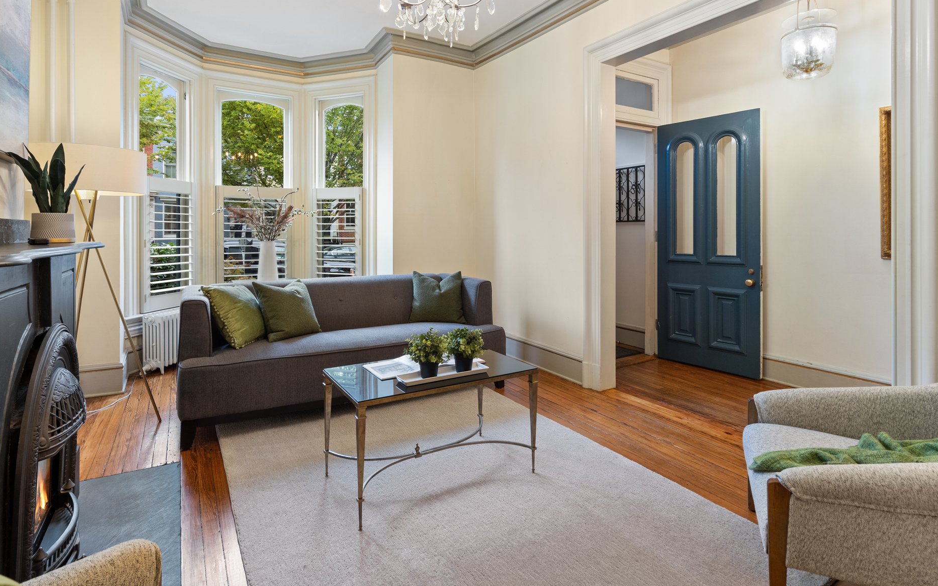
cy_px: 246
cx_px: 459
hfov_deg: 91.1
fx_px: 460
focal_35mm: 18
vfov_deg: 64.6
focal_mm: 16
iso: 500
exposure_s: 1/2
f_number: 10
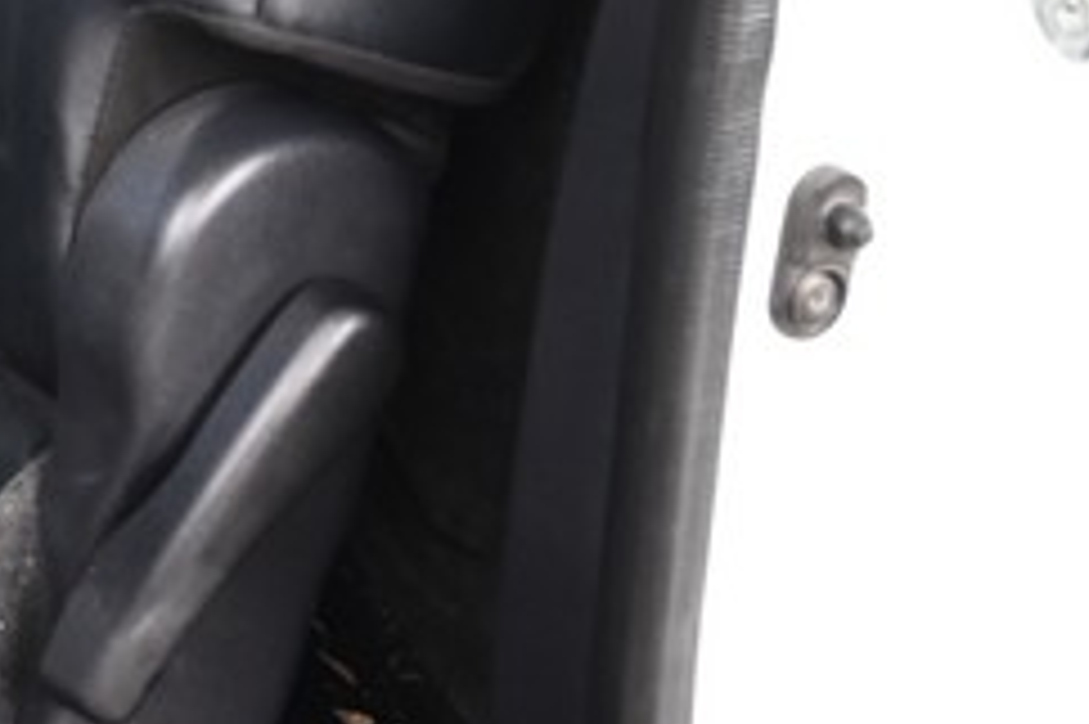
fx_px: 4059
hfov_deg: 13.9
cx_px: -742
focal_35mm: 134
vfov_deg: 9.6
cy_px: -661
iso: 800
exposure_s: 1/100
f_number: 5.6
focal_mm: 29.5
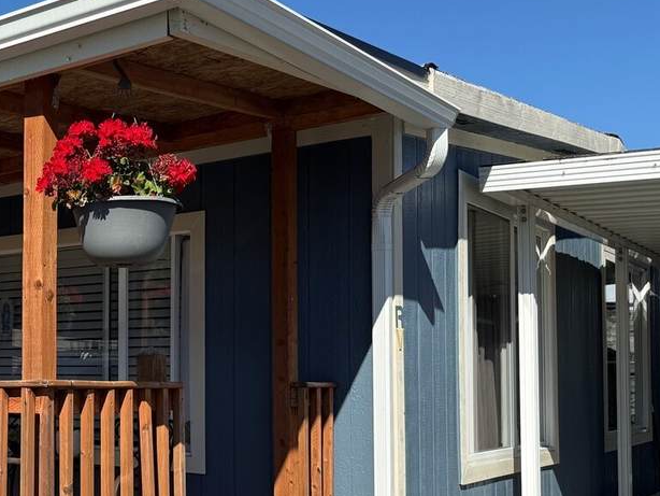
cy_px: 329
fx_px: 954
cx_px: -8
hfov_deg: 34.5
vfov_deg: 28.9
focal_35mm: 50
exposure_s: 1/3584
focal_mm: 6.76
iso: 80
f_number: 1.78
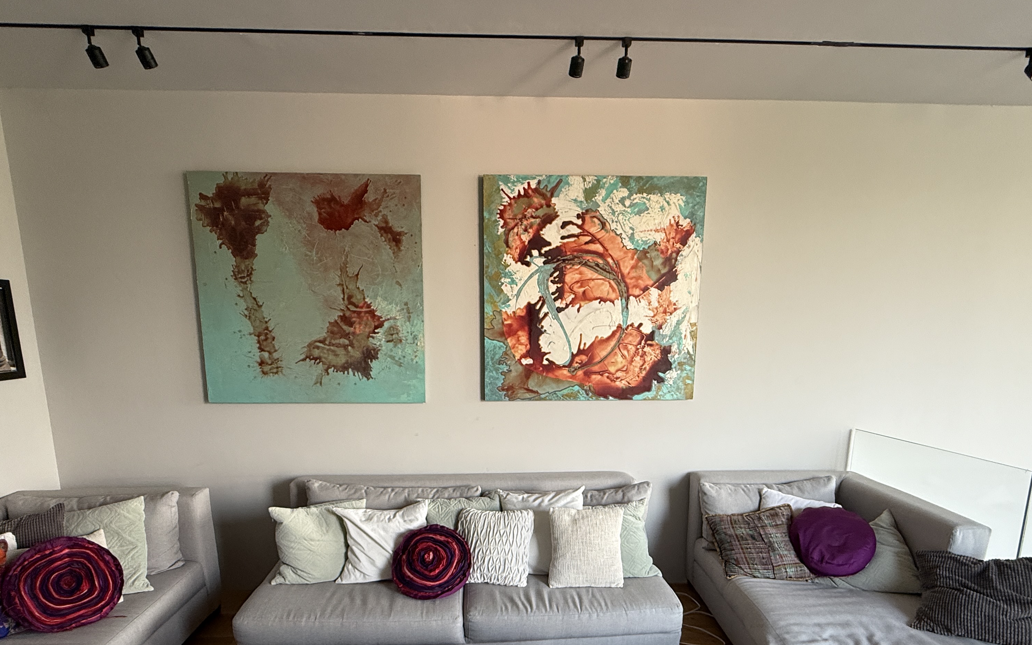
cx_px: 505
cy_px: 443
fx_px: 563
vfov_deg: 58.0
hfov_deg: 85.1
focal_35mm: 20
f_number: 2.2
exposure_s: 1/99
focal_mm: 2.22
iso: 200
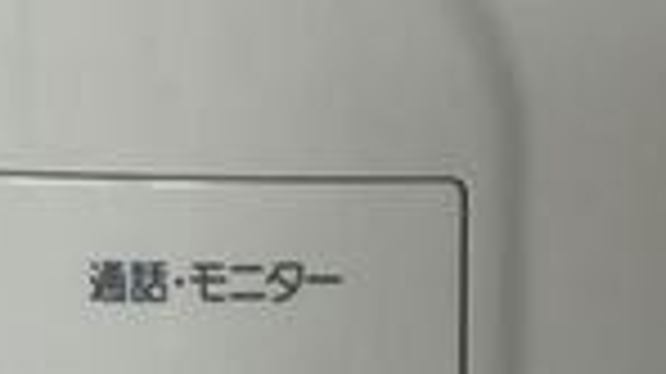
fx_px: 2418
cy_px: -252
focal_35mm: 137
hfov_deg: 15.7
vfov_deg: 8.6
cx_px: 333
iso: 32
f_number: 2.2
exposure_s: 1/40
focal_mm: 4.15
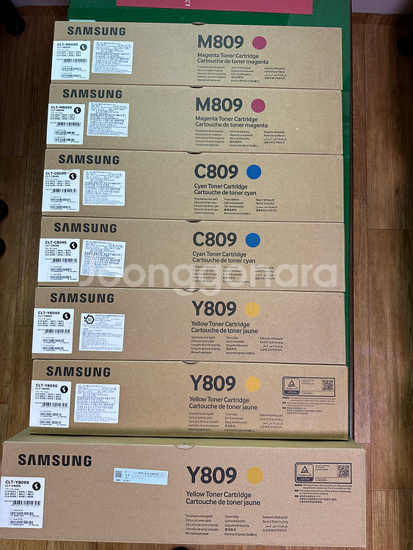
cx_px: 206
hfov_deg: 56.8
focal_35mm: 24
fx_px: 382
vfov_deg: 71.6
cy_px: 275
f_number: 1.78
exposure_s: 1/120
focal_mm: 6.86
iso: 200
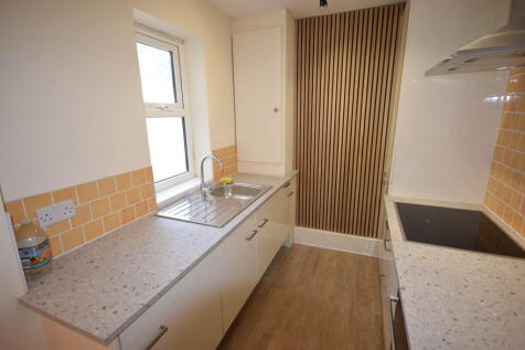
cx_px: 262
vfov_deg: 69.6
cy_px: 175
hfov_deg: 92.5
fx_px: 251
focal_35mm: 17
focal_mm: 11.5
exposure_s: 1/125
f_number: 5.6
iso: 640
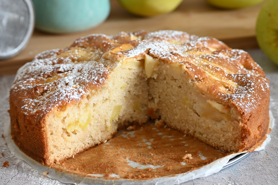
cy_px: 92
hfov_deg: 16.5
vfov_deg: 11.0
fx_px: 957
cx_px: 139
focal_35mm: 124
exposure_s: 1/13
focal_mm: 83
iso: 200
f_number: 5.6
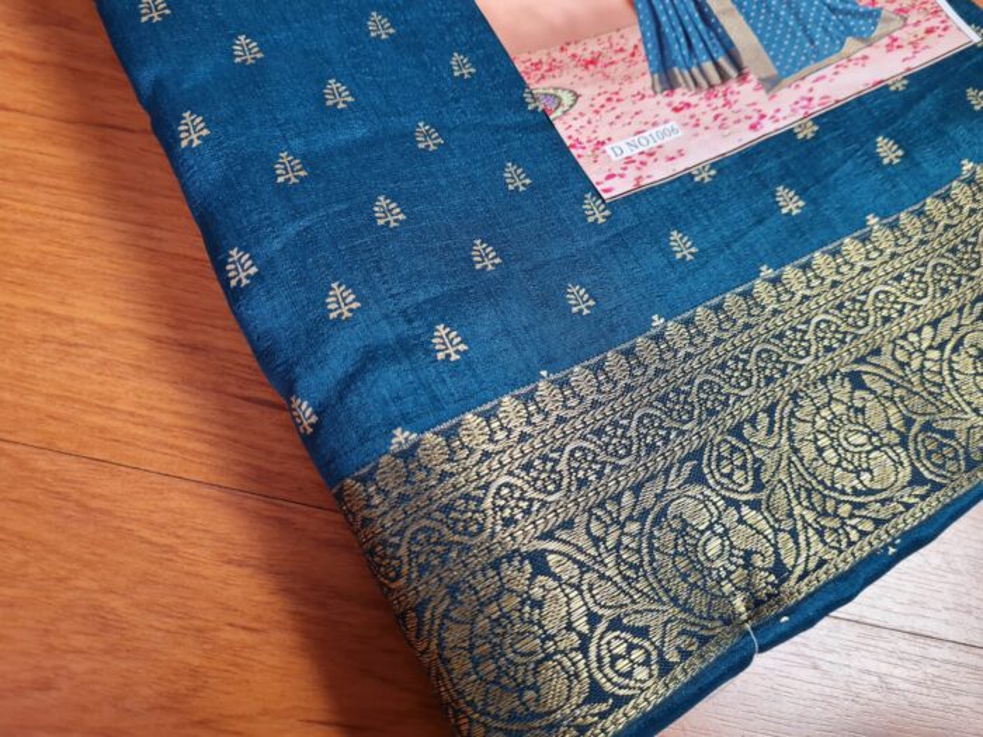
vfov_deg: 53.1
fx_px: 738
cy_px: 368
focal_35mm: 26
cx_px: 492
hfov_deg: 67.3
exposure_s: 1/120
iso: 320
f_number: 1.8
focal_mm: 5.4
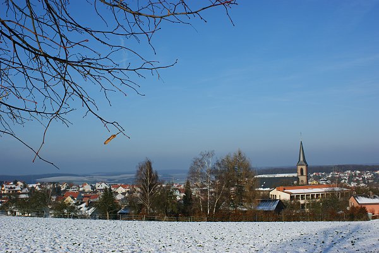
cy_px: 126
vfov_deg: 31.9
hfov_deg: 46.4
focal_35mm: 42
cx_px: 190
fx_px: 442
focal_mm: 28
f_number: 8
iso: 100
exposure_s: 1/320
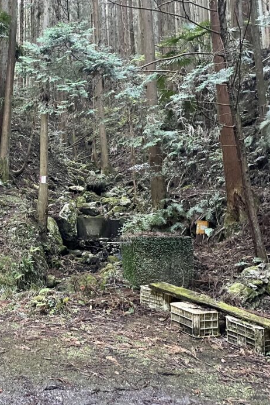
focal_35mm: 40
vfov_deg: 48.4
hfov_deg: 31.9
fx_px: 450
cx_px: 30
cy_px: 181
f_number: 1.6
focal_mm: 4.2
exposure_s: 1/46
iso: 500
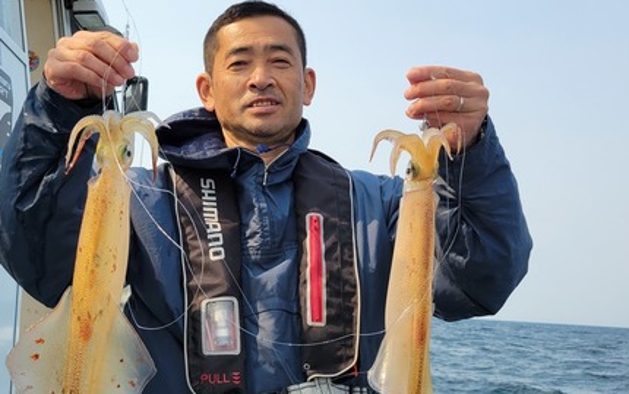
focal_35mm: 41
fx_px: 703
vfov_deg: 31.2
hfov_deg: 47.8
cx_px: 237
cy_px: 242
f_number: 1.8
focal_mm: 5.4
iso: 40
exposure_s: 1/1597
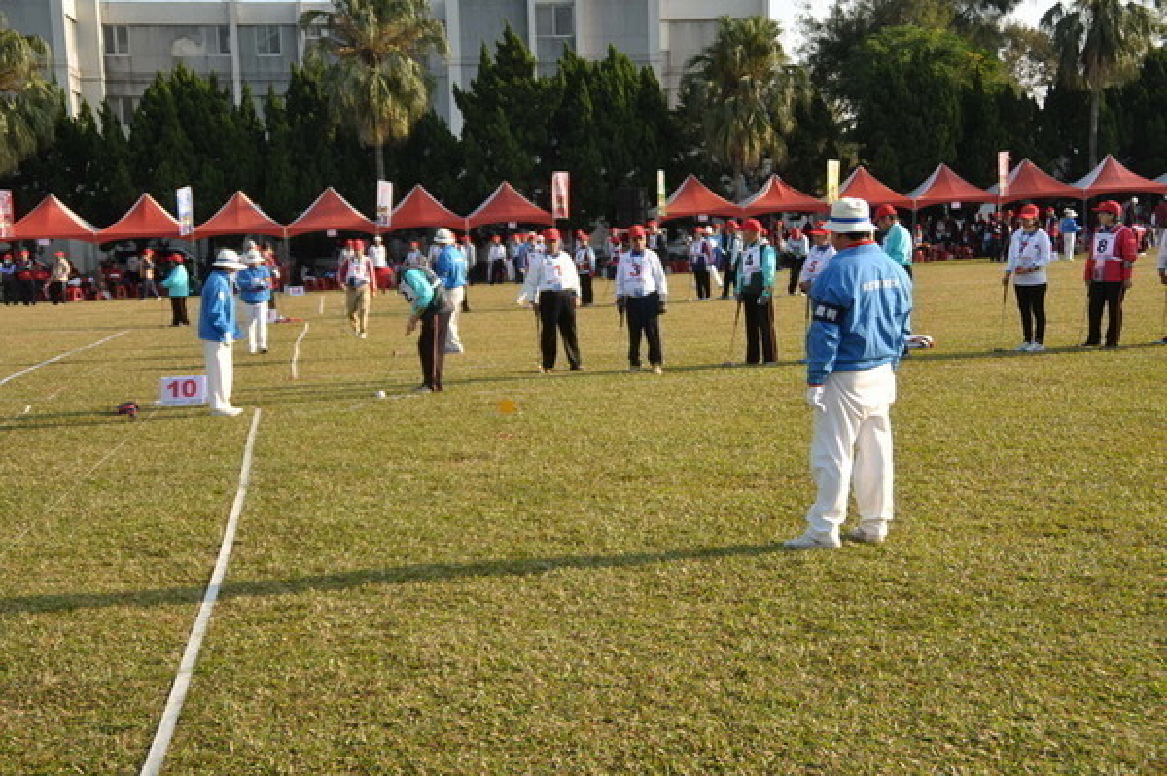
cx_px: 584
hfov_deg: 35.1
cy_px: 388
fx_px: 1846
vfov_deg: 23.7
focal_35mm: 57
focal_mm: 38
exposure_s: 1/320
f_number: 4.5
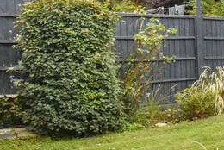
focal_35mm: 59
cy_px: 58
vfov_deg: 23.0
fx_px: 368
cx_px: 433
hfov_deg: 20.0
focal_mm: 10
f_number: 10
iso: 400
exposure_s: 1/640
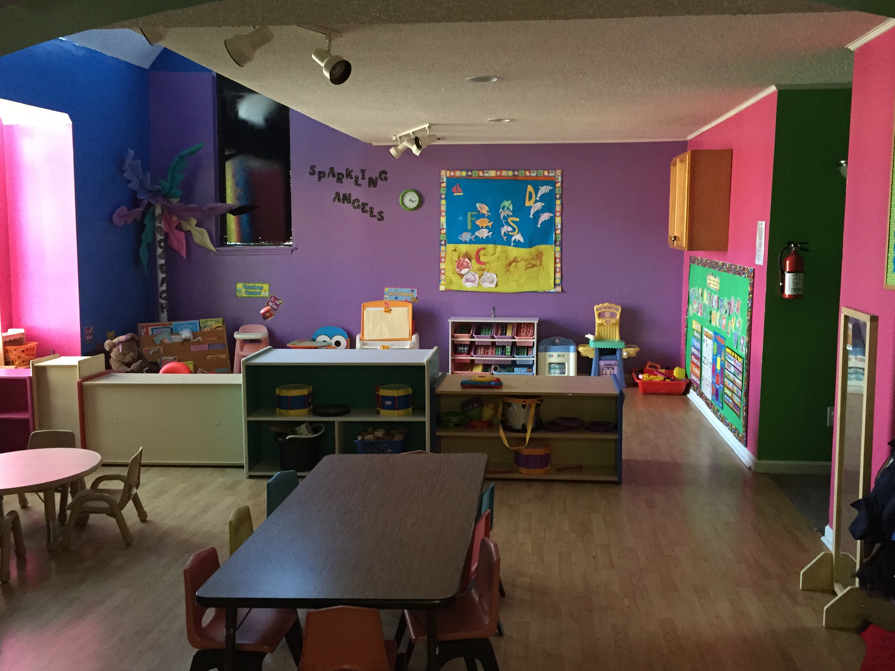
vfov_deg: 44.2
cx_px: 466
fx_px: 827
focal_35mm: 32
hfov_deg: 56.8
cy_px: 320
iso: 320
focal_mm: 4.15
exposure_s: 1/15
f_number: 2.2
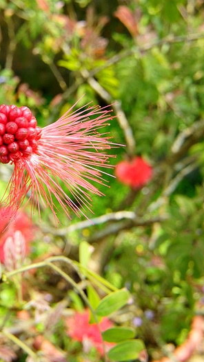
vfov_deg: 41.8
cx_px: 22
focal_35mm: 49
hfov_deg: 23.8
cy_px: 142
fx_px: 470
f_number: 5.6
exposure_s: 1/125
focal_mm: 16
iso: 100
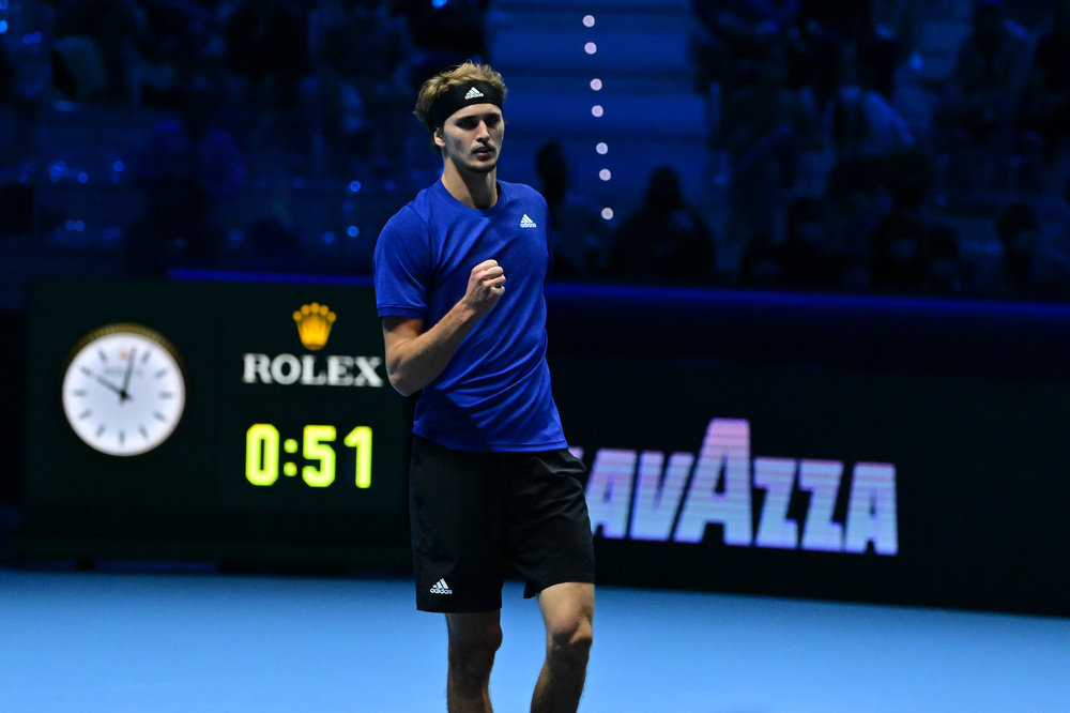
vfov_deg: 4.8
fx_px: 8468
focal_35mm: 285
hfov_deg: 7.2
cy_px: 356
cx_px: 535
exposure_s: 1/1600
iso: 5000
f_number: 4
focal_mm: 190
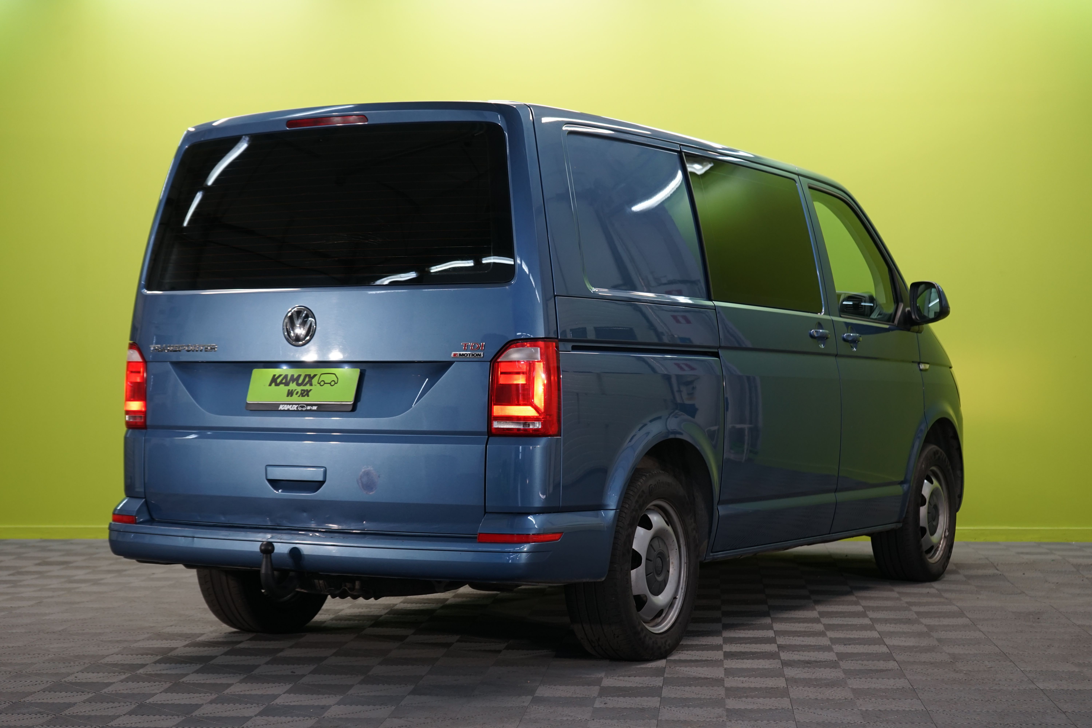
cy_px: 364
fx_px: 1941
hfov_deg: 31.4
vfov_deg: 21.2
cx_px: 546
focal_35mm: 64
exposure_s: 1/40
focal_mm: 64
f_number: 5.6
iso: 500
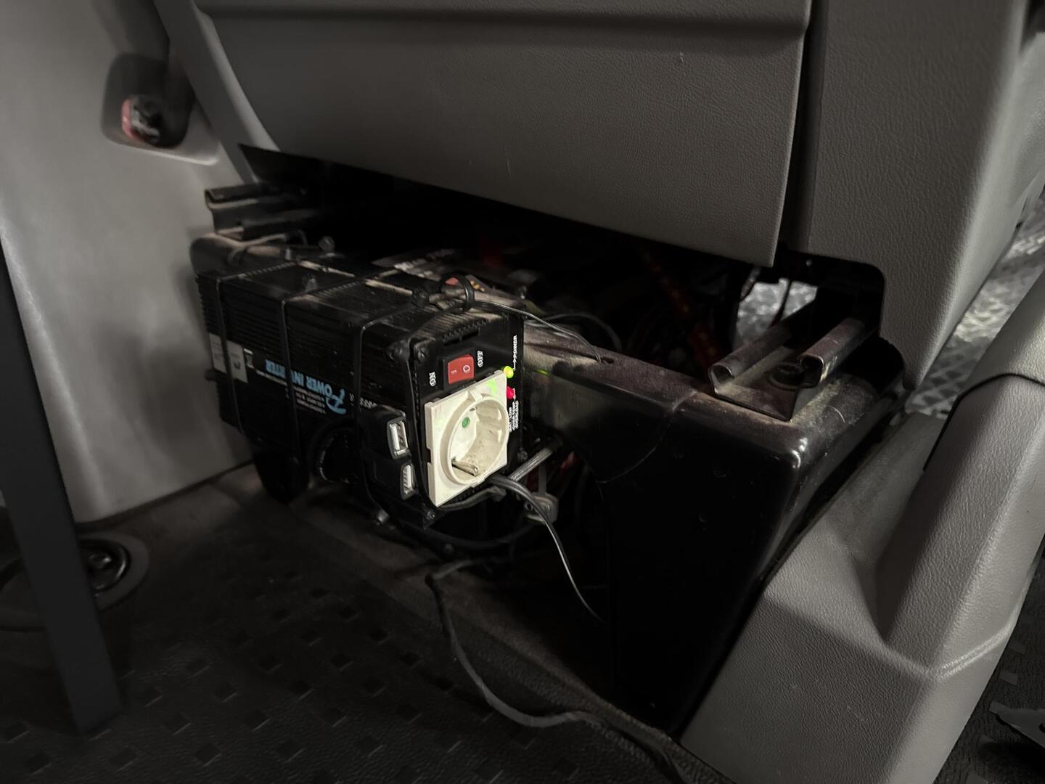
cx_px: 522
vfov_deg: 56.8
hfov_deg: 71.6
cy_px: 392
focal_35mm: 24
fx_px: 725
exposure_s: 1/20
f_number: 1.78
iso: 1600
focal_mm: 6.76
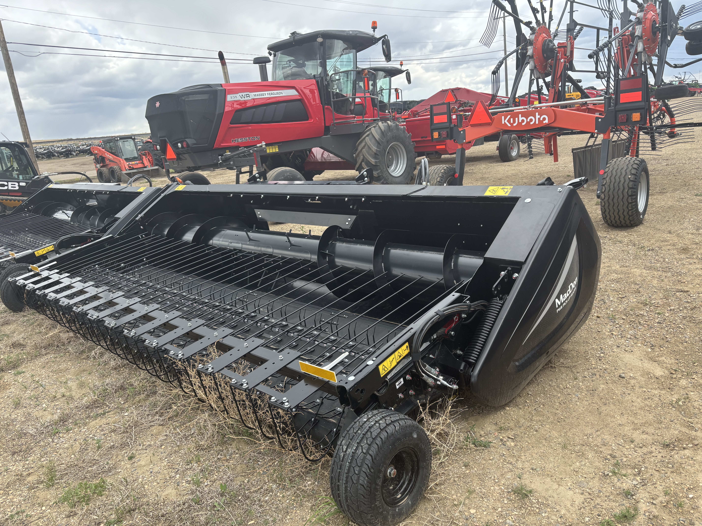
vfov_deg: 53.1
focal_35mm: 26
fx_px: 527
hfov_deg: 67.3
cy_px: 263
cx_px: 351
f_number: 1.6
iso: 50
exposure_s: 1/918
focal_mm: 5.96
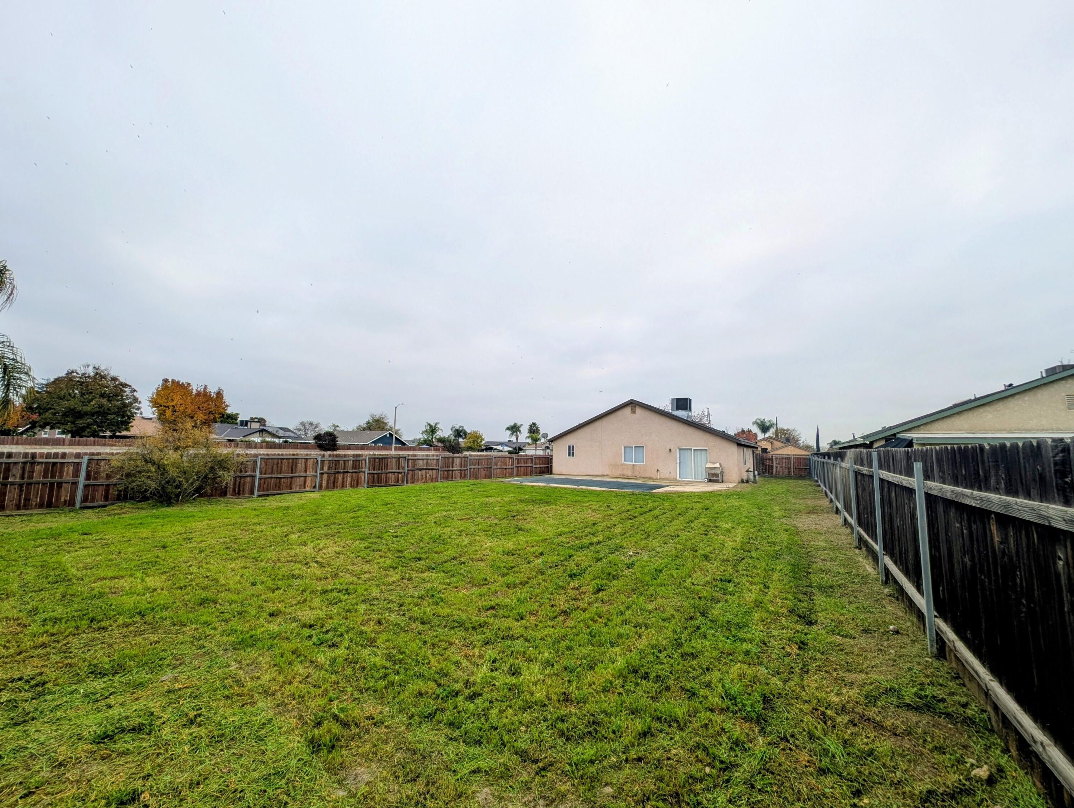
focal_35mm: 12
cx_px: 537
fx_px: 373
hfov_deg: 110.5
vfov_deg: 94.6
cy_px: 404
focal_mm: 2.23
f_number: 1.95
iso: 54
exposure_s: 1/838
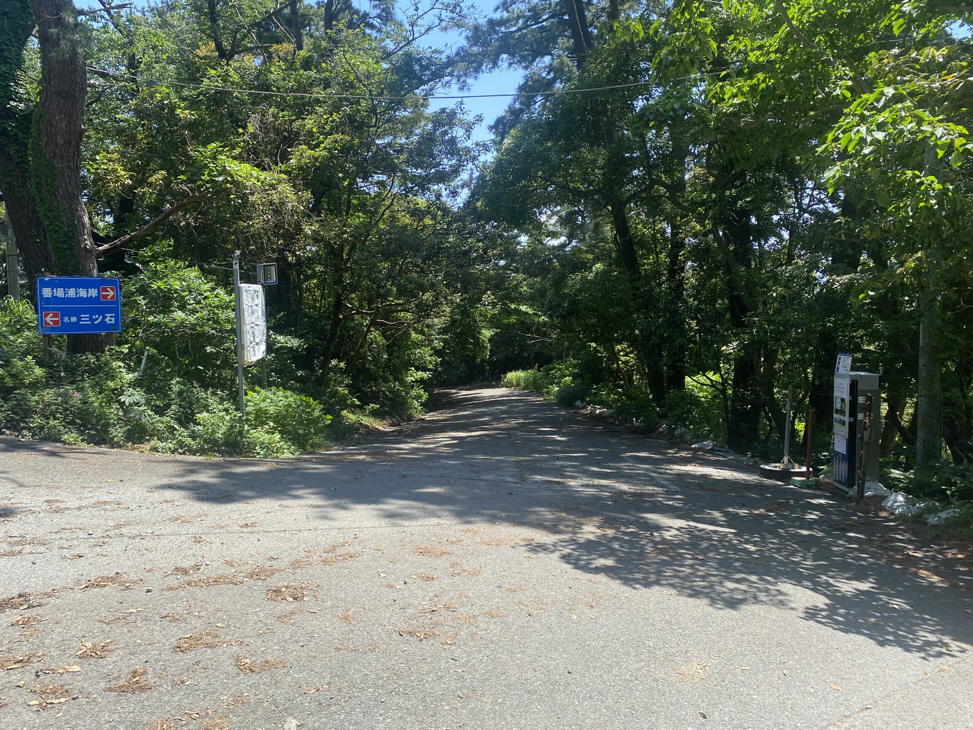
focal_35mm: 26
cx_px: 486
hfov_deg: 67.3
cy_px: 365
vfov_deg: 53.1
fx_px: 731
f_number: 1.8
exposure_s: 1/877
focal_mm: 4.25
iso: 32
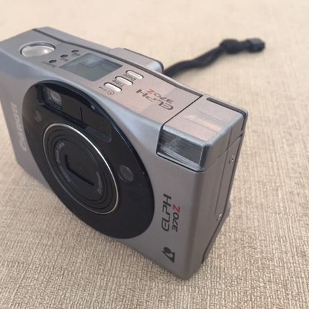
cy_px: 160
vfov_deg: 46.0
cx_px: 133
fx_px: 364
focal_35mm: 36
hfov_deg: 45.9
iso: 160
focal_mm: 4.15
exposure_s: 1/30
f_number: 2.2
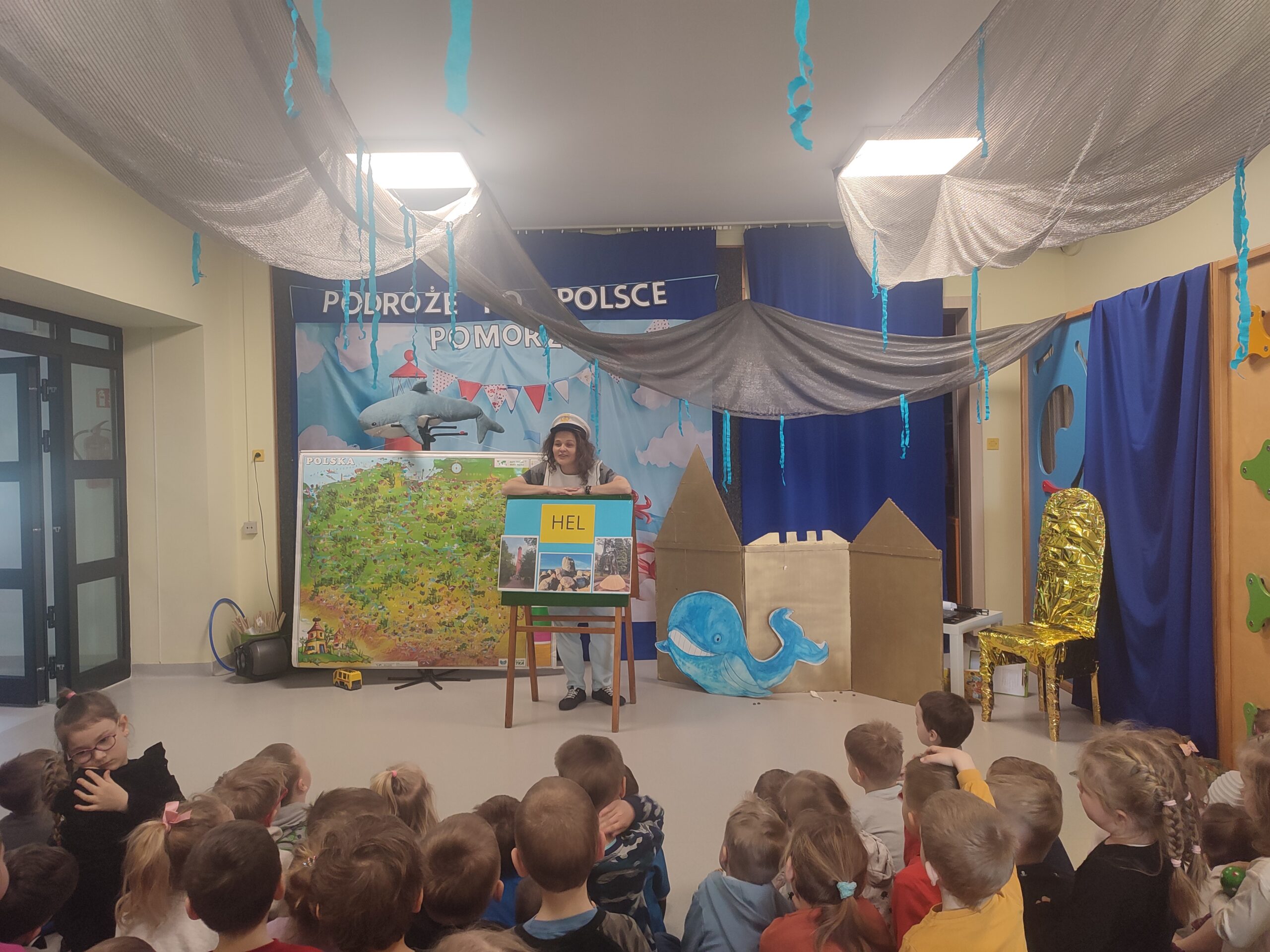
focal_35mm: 25
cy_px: 476
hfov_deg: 69.4
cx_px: 635
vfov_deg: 54.9
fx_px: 917
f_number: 1.9
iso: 229
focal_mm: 6.04
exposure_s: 1/33
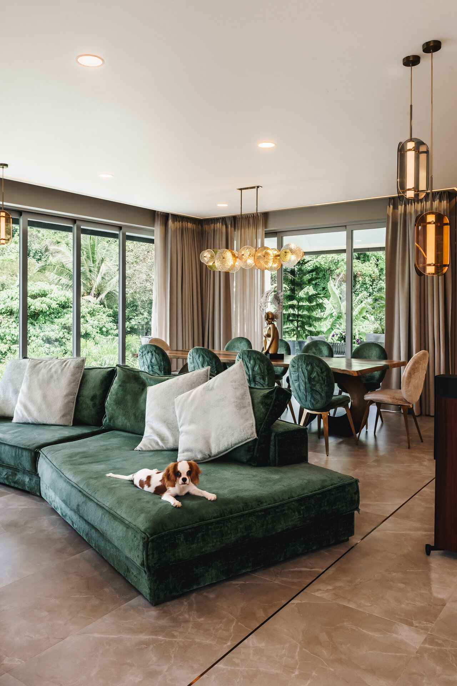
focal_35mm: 30
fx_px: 562
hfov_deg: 44.3
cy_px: 343
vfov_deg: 62.8
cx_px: 228
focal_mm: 29.5
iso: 320
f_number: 13
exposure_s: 1/125
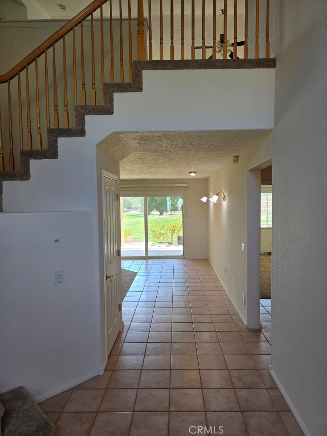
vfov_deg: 73.9
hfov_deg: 58.9
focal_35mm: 23
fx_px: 290
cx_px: 164
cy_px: 218
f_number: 1.7
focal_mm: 6.3
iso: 25
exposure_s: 1/120
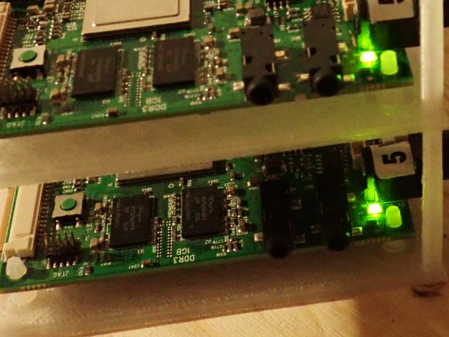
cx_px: 341
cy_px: -58
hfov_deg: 24.7
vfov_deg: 18.0
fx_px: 1012
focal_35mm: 78
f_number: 2.4
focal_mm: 5.87
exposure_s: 1/13
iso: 800
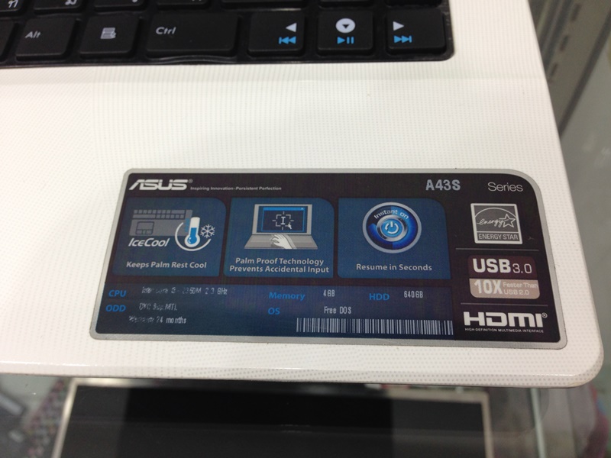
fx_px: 582
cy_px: 229
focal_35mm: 33
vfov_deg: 42.9
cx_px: 306
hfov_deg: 55.4
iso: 50
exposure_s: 1/24
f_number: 2.4
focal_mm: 4.12
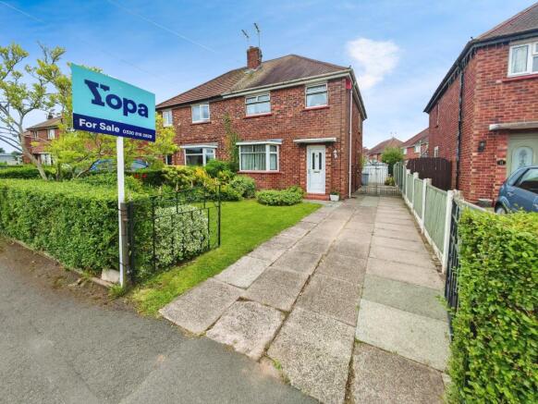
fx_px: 202
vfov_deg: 90.0
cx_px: 269
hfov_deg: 106.2
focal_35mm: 13
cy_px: 202
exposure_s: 1/670
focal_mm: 1.82
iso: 50
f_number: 2
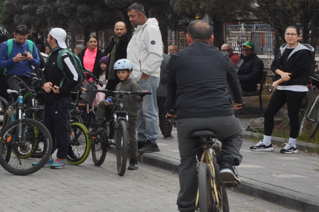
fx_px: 1000
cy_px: 10
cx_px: -221
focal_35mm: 113
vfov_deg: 12.0
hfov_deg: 15.9
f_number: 10
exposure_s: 1/100
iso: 200
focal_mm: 22
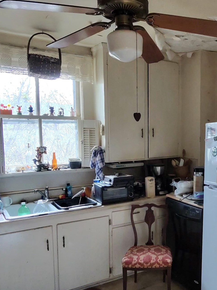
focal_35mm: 23
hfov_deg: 53.3
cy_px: 164
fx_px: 192
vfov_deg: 73.6
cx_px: 185
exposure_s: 1/59.9
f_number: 2.2
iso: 150
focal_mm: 2.24
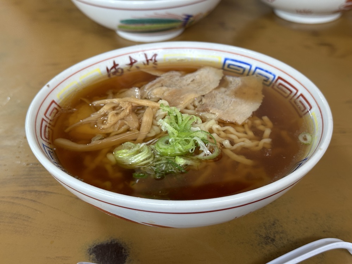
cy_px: 132
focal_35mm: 48
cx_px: 176
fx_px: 488
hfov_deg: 39.7
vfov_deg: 30.3
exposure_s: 1/50
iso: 50
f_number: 1.78
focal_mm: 6.86
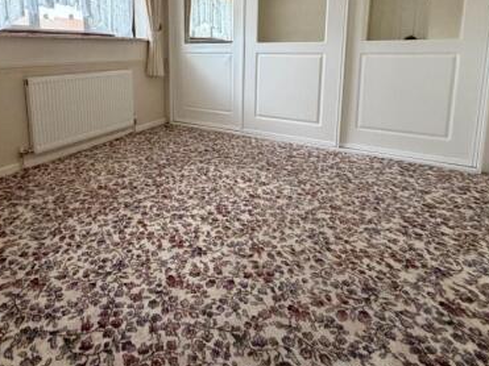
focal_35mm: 22
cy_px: 93
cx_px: 196
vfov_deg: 58.0
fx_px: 311
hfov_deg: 75.6
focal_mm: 2.22
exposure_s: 1/60
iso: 500
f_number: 2.2
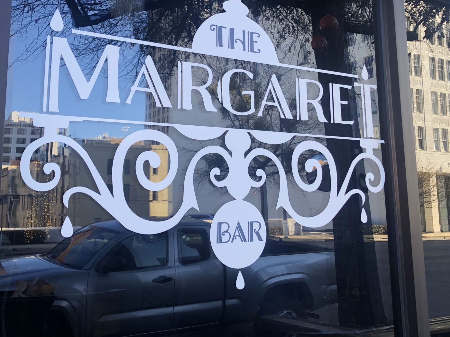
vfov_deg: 34.9
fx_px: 533
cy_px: 122
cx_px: 236
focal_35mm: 41
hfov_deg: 45.8
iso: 25
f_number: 1.8
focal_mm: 3.99
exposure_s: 1/120
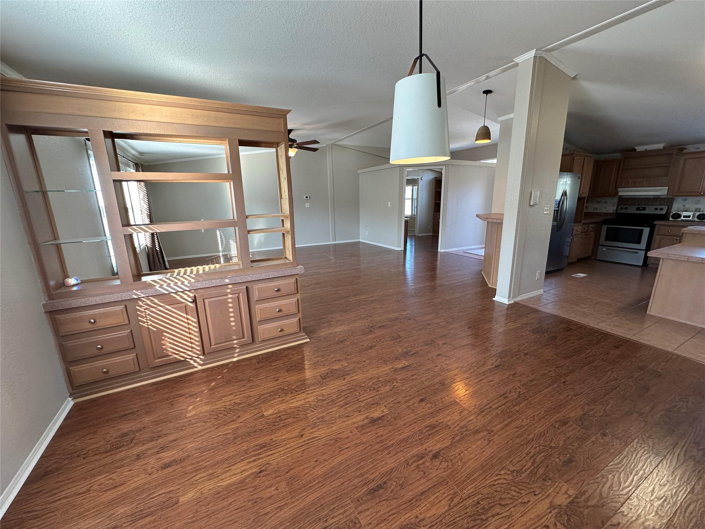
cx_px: 352
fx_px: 285
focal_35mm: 14
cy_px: 264
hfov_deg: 102.1
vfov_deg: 85.7
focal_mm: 2.22
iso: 160
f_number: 2.2
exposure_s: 1/120
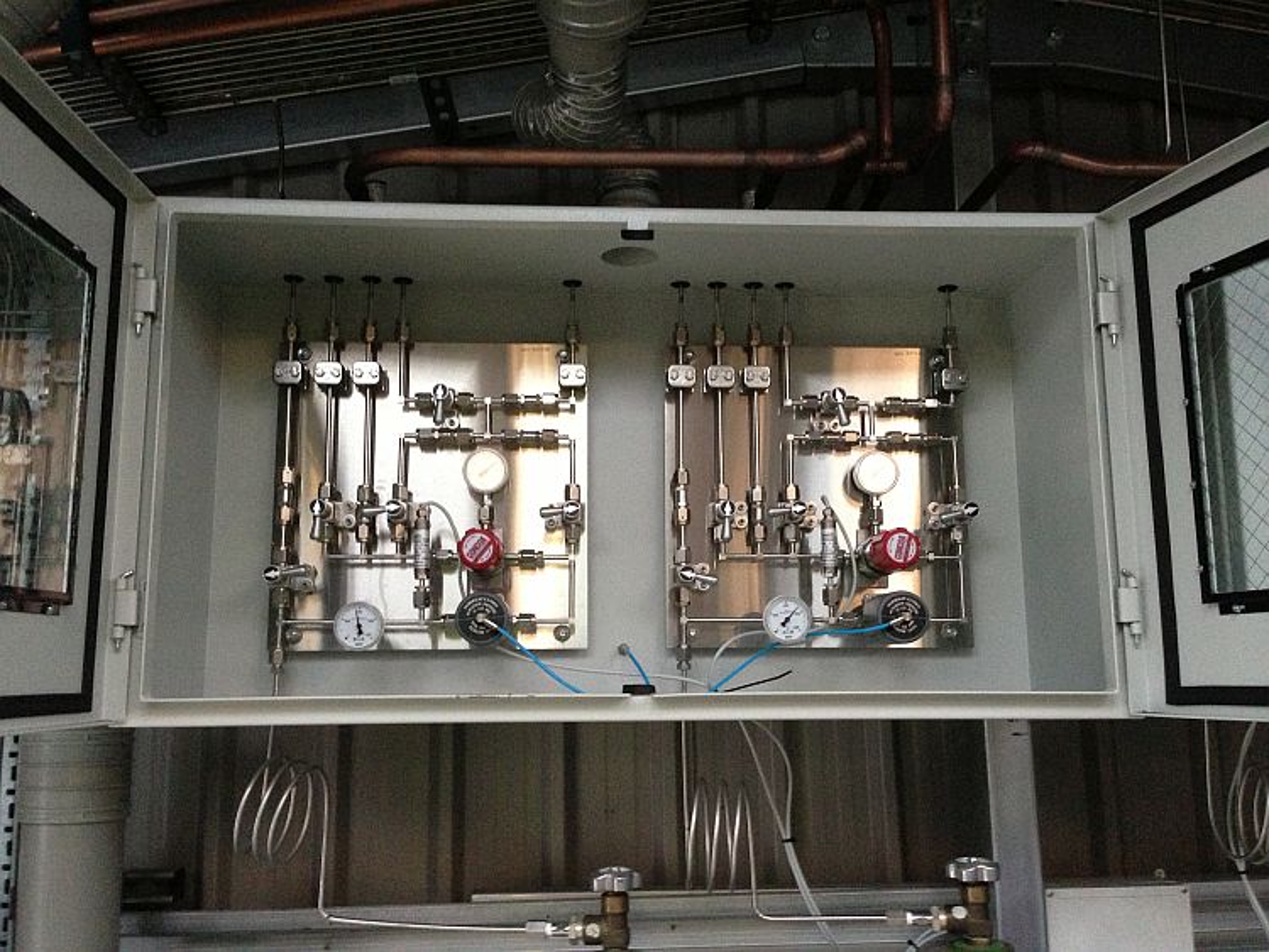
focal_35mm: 33
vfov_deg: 43.0
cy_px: 476
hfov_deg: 55.3
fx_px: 1210
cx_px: 634
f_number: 2.4
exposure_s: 1/20
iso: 400
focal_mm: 4.13
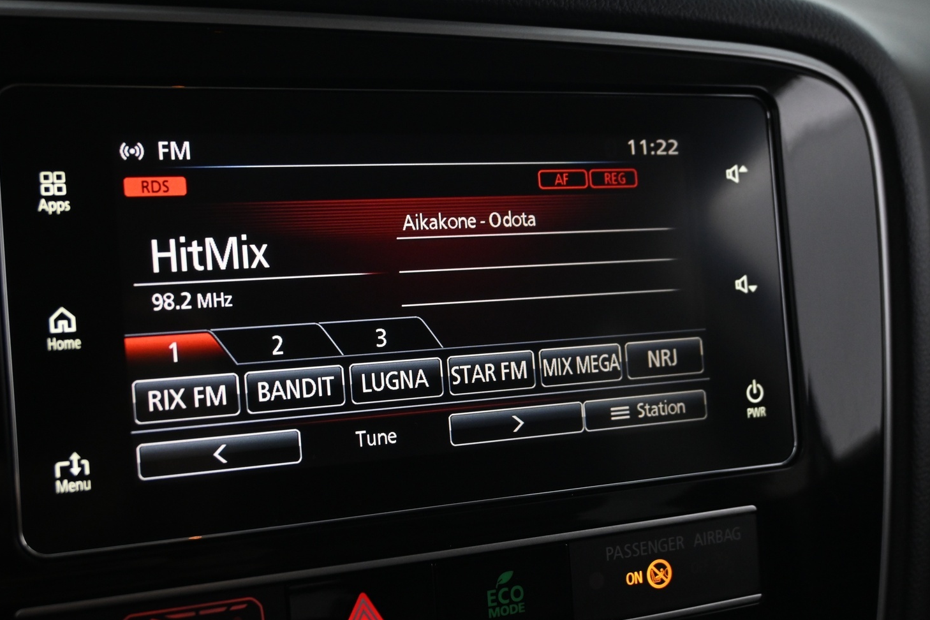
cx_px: 429
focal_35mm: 40
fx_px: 1033
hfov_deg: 48.4
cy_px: 329
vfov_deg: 33.4
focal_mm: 24
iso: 1600
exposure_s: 1/25
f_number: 4.2
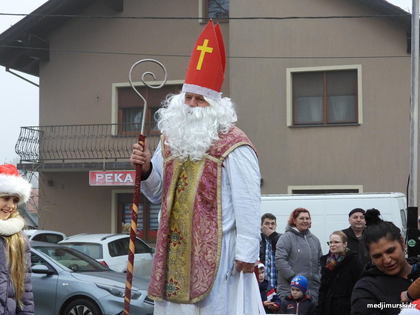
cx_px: 210
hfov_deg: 26.0
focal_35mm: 75
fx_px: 910
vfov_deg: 19.6
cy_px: 158
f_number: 3.5
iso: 160
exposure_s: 1/60
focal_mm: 13.5
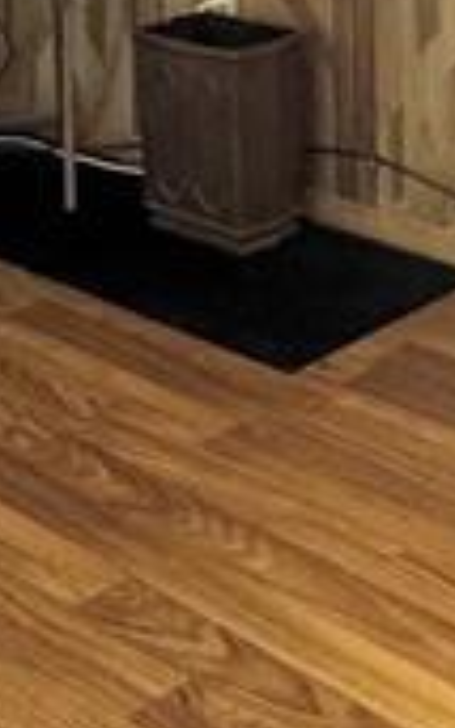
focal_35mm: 89
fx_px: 1764
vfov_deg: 20.3
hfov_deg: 14.7
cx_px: 306
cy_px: -341
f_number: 2.2
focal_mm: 2.22
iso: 400
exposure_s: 1/60
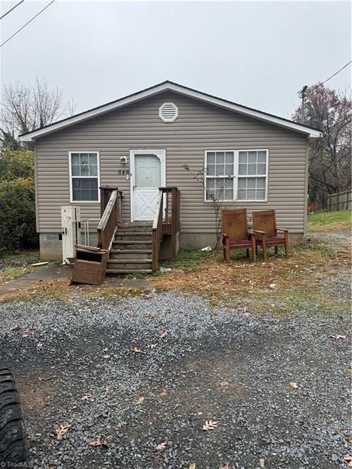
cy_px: 234
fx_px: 326
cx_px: 176
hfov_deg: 56.8
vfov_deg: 71.6
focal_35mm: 24
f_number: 1.78
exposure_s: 1/1410
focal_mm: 6.76
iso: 80
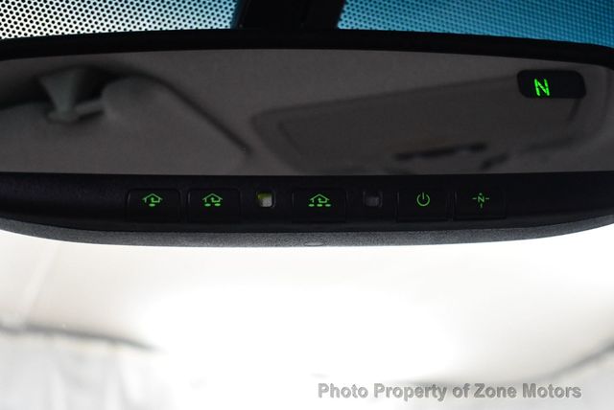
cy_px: 205
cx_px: 307
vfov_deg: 25.1
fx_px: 922
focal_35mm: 54
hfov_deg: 36.8
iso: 3200
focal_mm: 27
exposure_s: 1/125
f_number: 4
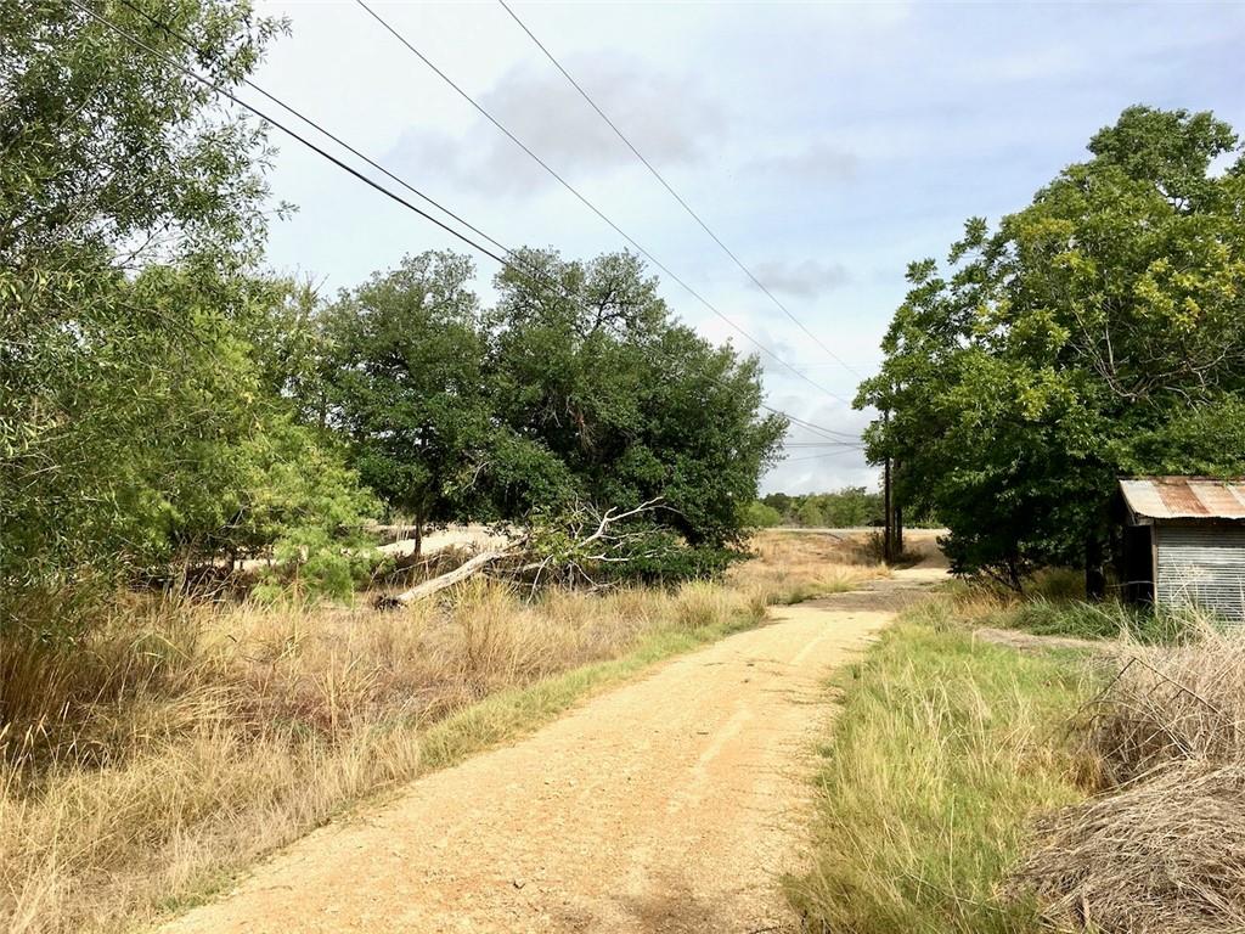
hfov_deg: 61.7
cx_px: 622
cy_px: 467
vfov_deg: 48.2
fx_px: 1043
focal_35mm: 29
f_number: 2.2
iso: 25
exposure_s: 1/1603
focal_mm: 4.15
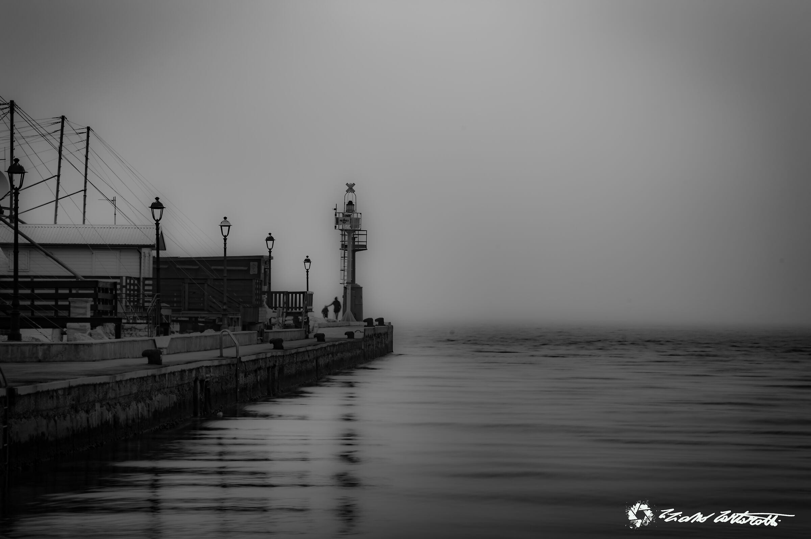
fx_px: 3714
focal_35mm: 165
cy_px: 270
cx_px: 406
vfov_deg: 8.3
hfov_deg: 12.5
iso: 100
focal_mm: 110
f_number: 25
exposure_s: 1/1.25
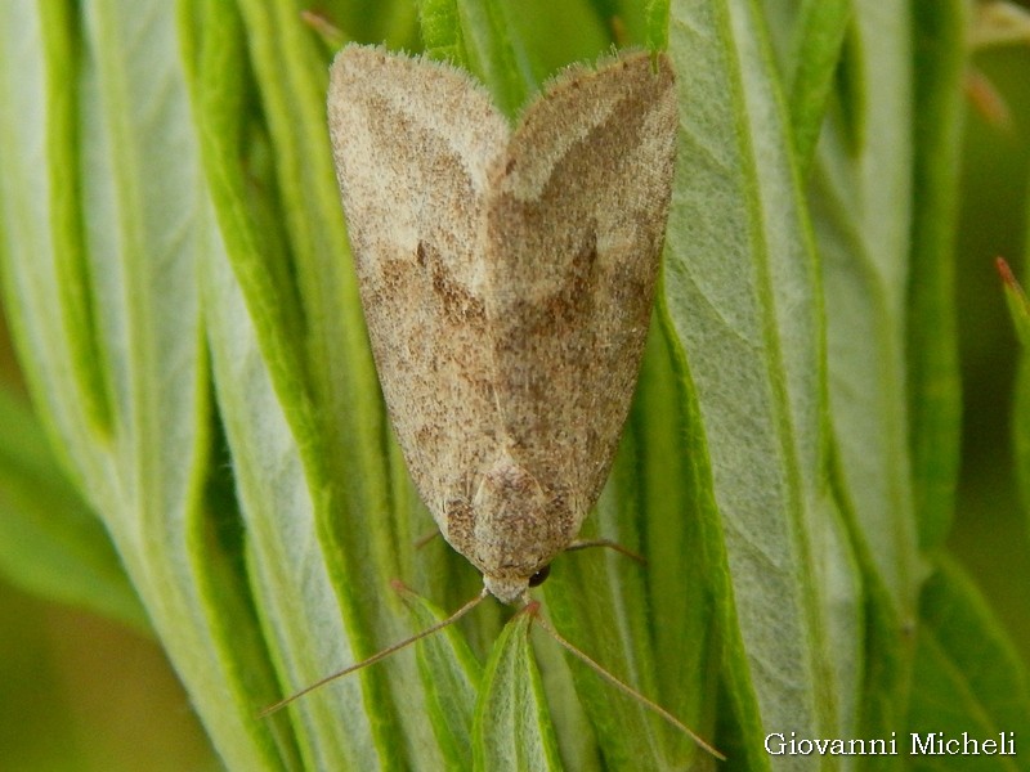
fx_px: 3124
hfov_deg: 18.7
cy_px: 386
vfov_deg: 14.1
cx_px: 515
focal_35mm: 105
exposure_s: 1/160
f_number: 4.5
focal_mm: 18.7
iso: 400
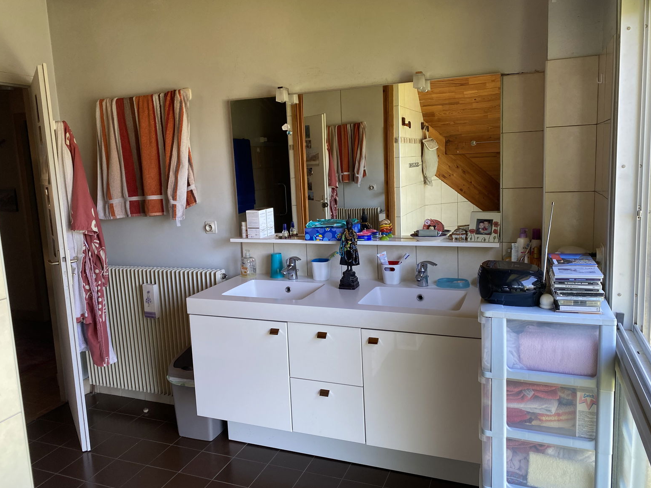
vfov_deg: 51.4
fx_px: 508
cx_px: 320
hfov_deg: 65.3
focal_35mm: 27
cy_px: 239
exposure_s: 1/121
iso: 100
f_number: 1.8
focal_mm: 4.25
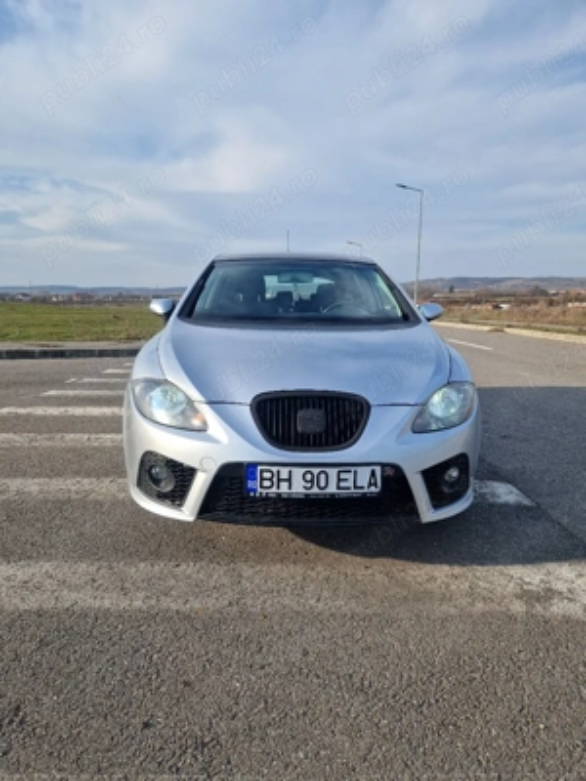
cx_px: 293
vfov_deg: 73.9
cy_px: 390
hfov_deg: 58.9
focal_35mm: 23
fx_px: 519
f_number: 1.8
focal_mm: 5.4
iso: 50
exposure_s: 1/1111
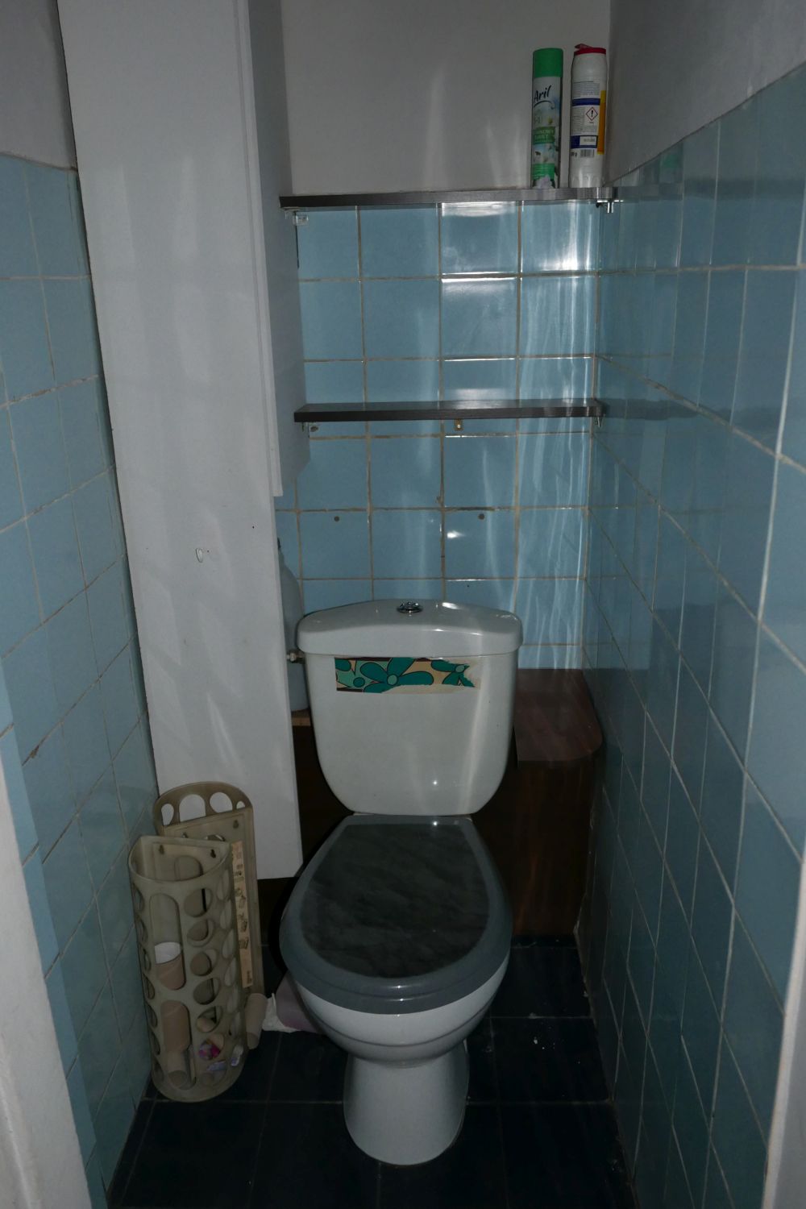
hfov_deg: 46.4
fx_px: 940
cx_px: 403
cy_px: 604
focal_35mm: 28
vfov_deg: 65.5
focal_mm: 12.5
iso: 800
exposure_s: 1/320
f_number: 2.1
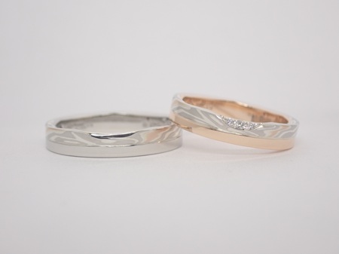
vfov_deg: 19.1
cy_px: 127
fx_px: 754
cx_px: 170
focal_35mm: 77
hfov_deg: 25.3
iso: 200
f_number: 4.1
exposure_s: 1/160
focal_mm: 13.65
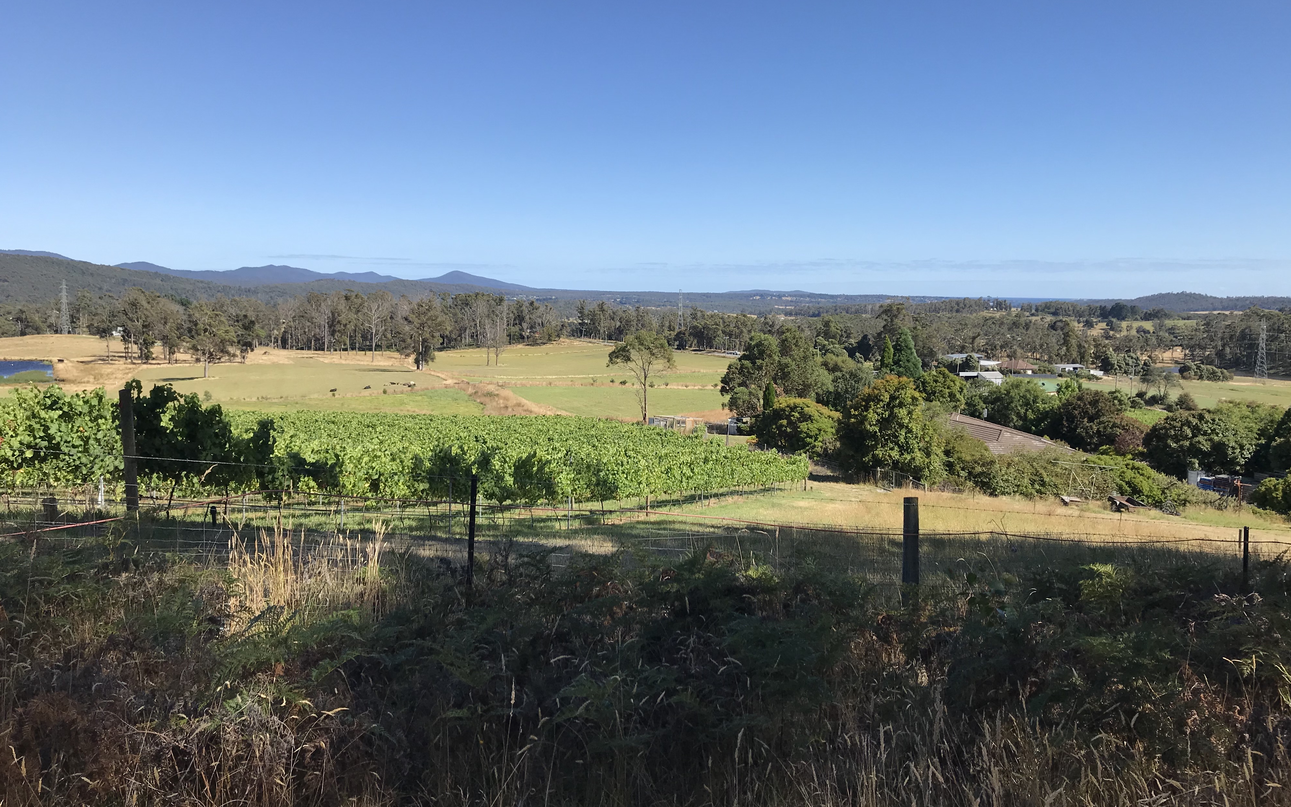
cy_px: 372
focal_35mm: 30
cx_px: 650
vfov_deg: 41.8
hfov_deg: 62.9
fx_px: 1056
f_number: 1.8
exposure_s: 1/2227
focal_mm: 3.99
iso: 20
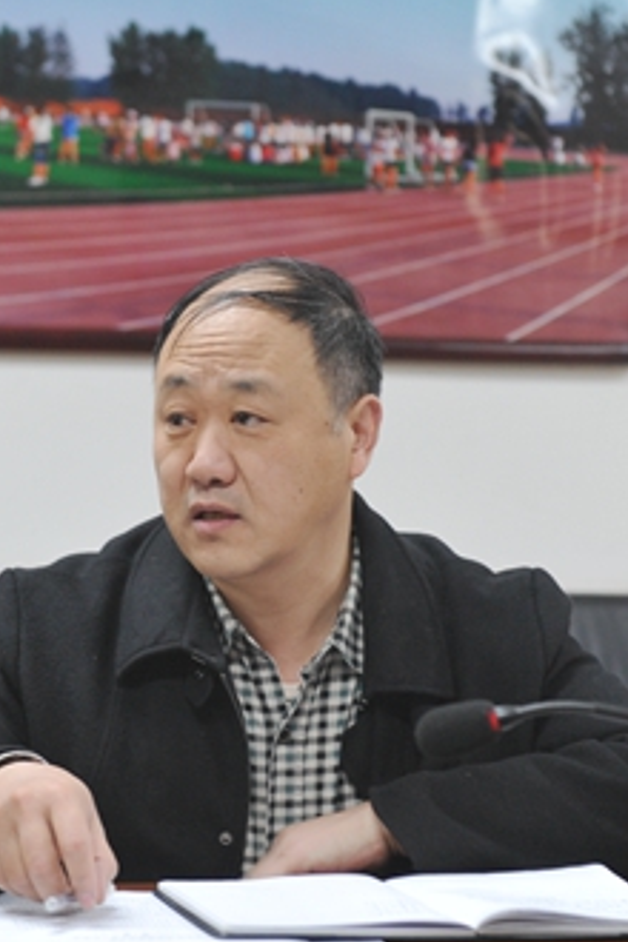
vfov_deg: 18.3
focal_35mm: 112
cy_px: 435
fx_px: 2930
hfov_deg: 12.2
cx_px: 274
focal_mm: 66
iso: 1600
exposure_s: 1/60
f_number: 4
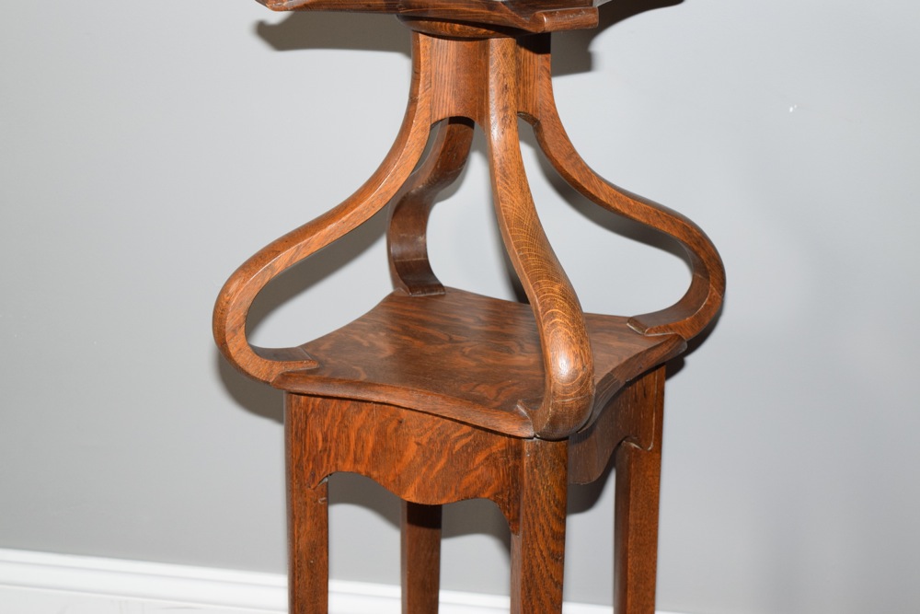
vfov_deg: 16.6
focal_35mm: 82
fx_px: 2108
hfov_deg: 24.6
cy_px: 307
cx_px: 460
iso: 900
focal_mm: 55
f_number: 5.6
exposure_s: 1/60
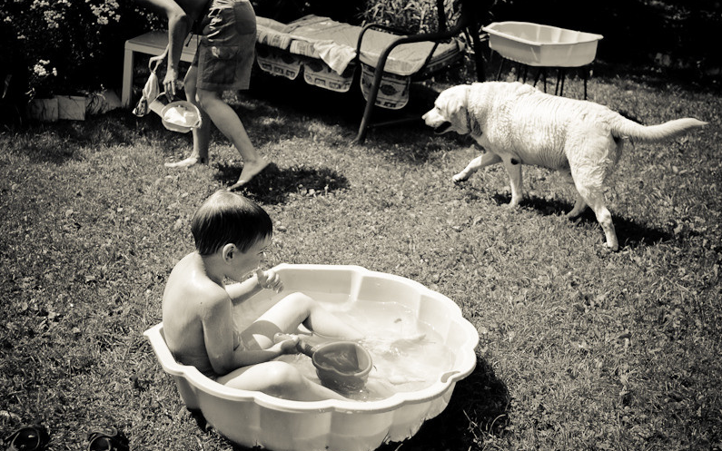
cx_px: 361
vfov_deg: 34.4
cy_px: 233
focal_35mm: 37
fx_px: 728
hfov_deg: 52.7
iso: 100
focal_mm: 24
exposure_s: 1/2000
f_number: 2.8
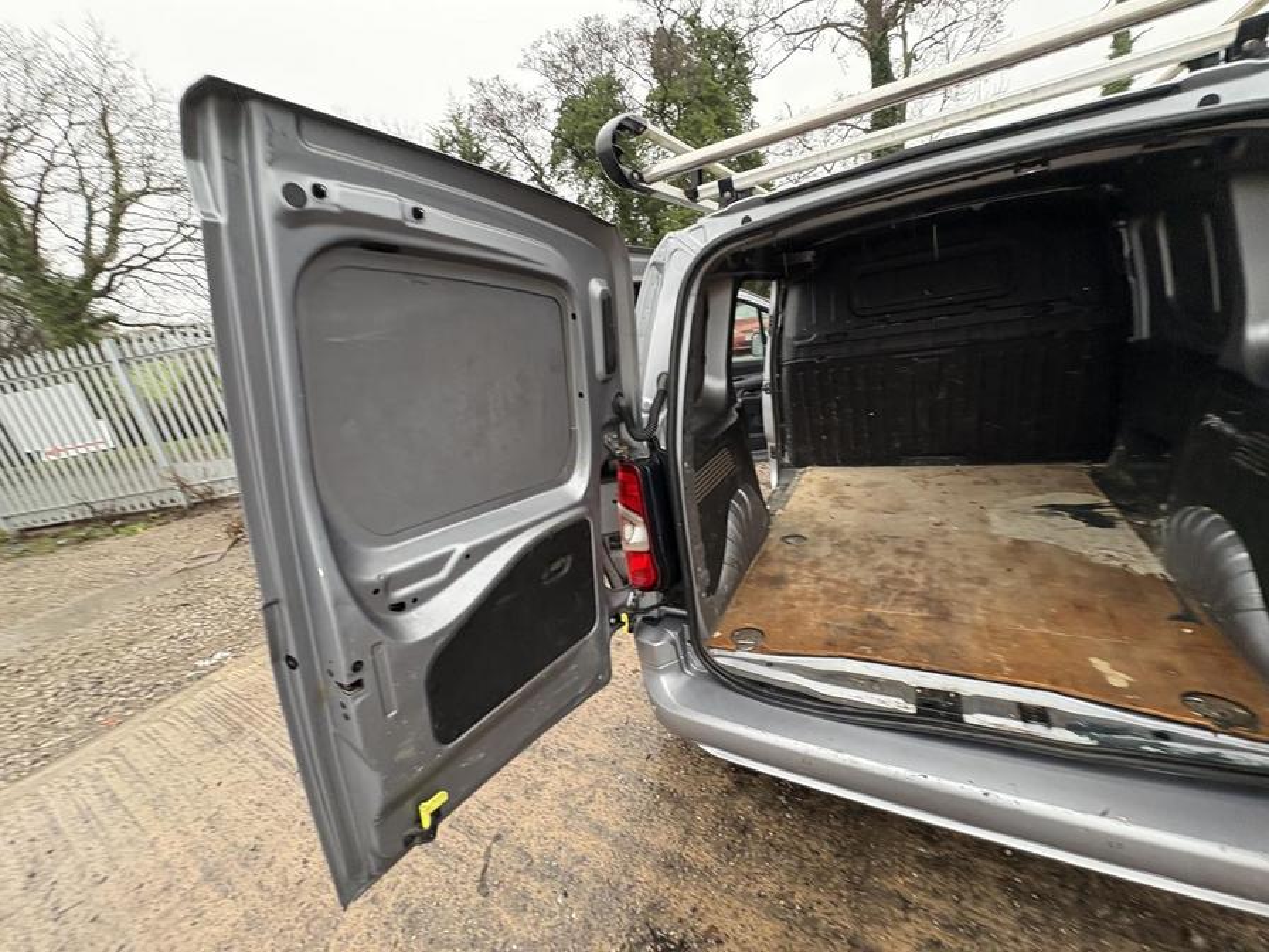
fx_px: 513
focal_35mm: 14
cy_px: 476
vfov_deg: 85.7
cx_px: 634
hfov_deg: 102.1
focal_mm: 2.22
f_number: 2.2
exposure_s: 1/83
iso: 250
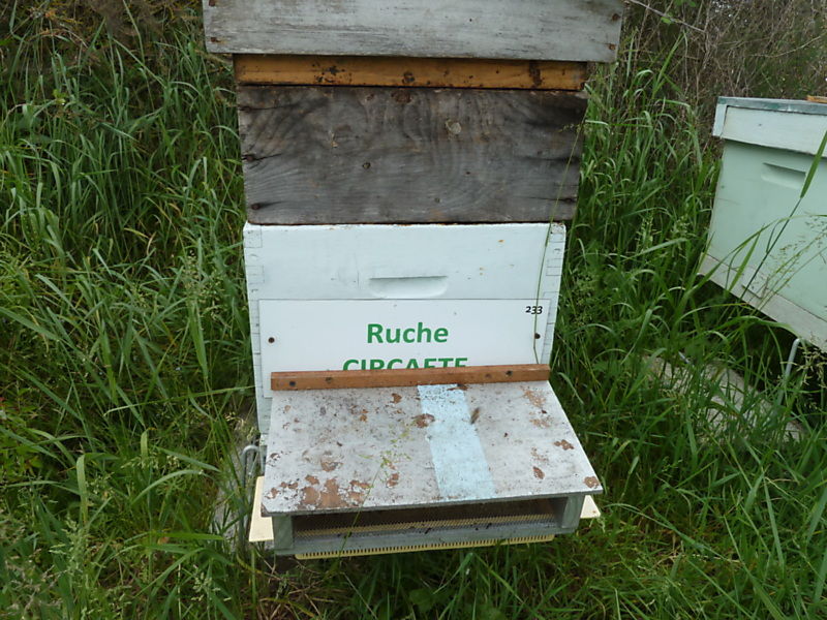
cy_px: 310
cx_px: 414
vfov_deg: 54.9
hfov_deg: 69.4
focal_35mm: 25
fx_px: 597
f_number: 4
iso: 80
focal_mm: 4.1
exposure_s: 1/160
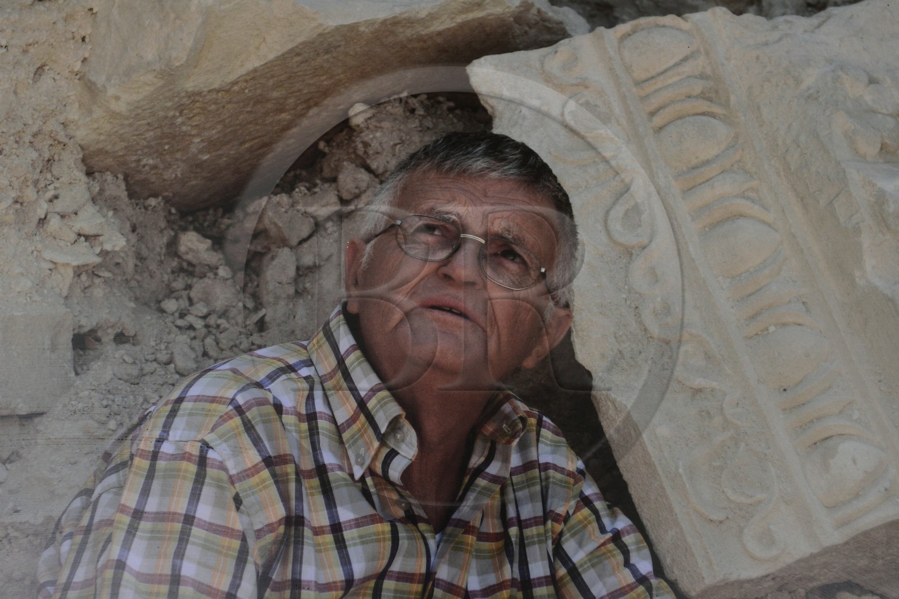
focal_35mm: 70
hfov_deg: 28.8
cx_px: 450
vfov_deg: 19.4
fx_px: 1748
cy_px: 300
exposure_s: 1/125
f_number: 5
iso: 400
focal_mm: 70
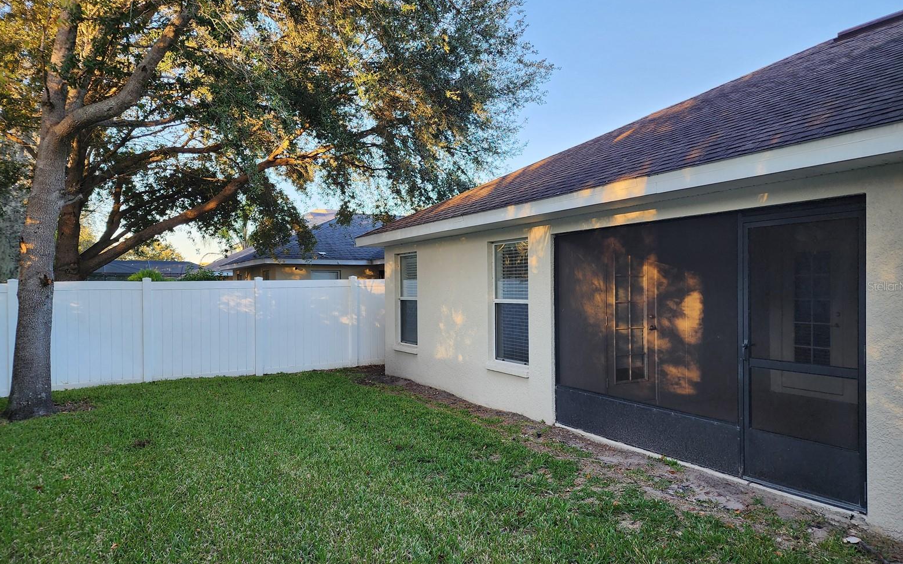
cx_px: 459
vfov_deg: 49.3
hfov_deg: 72.5
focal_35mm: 25
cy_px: 286
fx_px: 615
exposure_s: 1/180
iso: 50
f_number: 1.8
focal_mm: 6.4
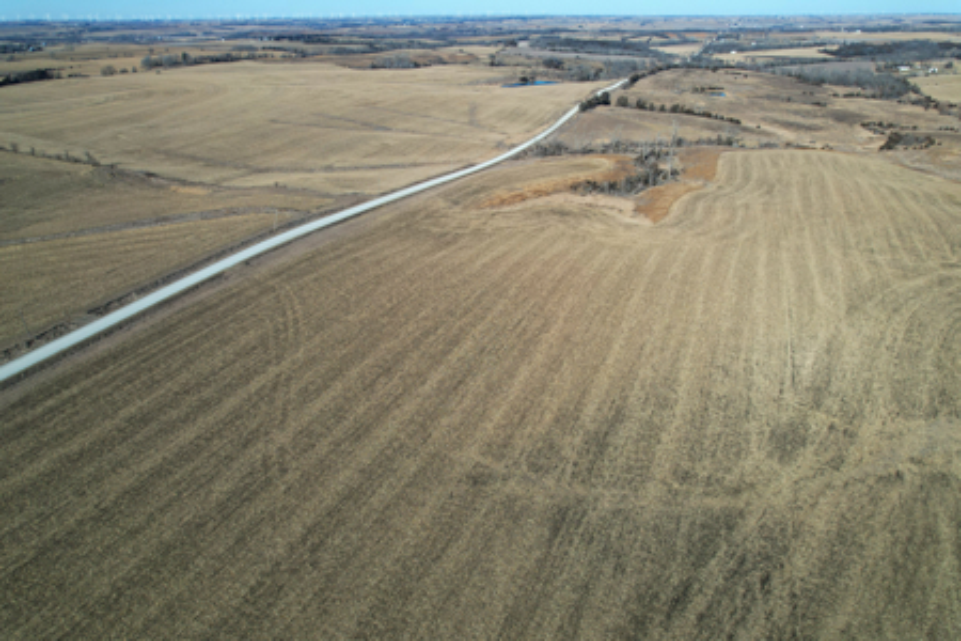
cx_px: 480
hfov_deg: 78.6
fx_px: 587
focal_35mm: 22
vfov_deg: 57.2
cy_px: 320
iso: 100
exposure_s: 1/1600
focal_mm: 8.38
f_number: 2.8
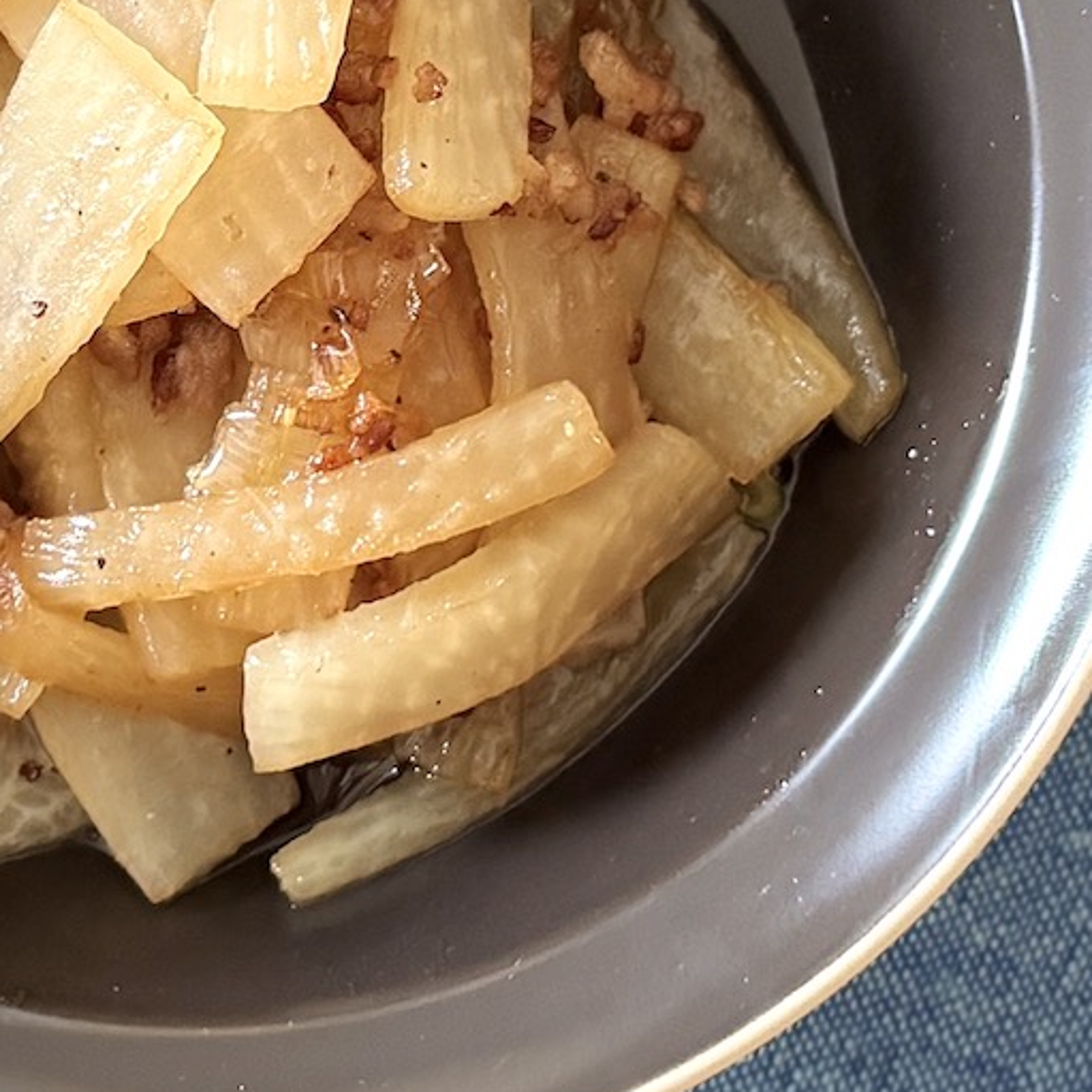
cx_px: 190
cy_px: 176
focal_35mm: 54
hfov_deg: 30.7
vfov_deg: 30.6
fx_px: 1927
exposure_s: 1/35
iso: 1000
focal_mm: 6.76
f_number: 1.78
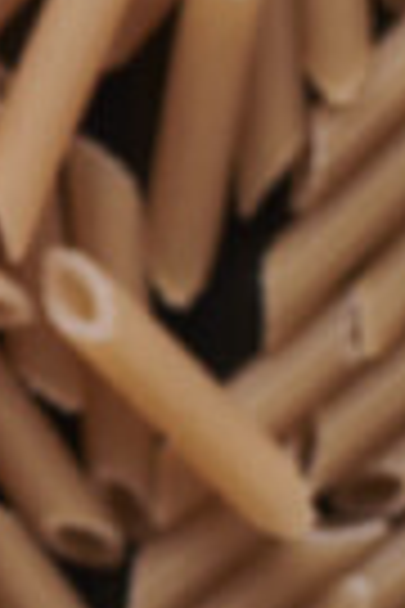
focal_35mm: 297
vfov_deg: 6.9
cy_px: -104
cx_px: -1220
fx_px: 5011
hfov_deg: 4.3
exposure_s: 1/100
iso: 160
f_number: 8
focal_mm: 50
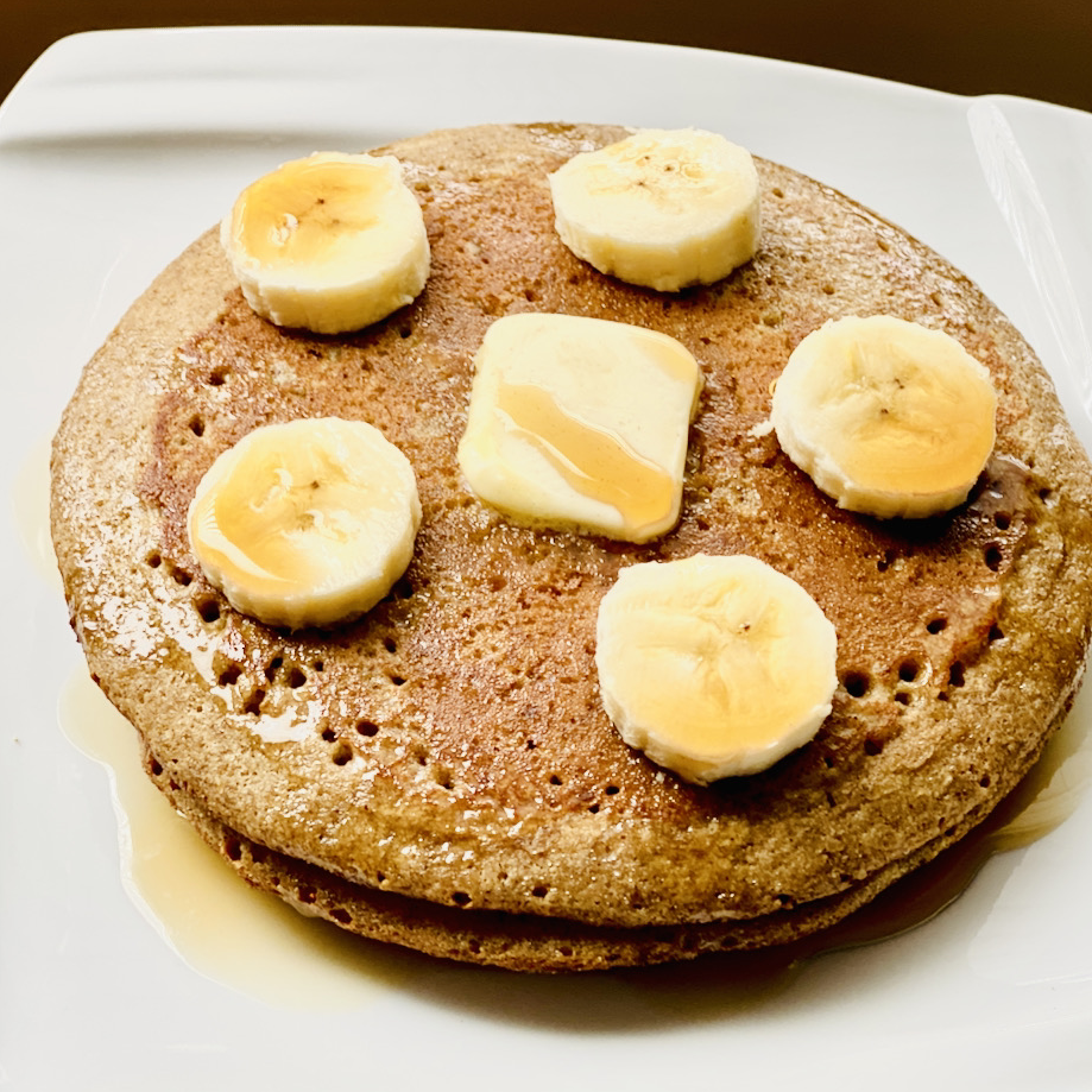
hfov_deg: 26.9
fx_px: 2284
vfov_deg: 26.9
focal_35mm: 64
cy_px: 556
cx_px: 617
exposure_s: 1/122
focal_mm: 6
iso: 64
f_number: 2
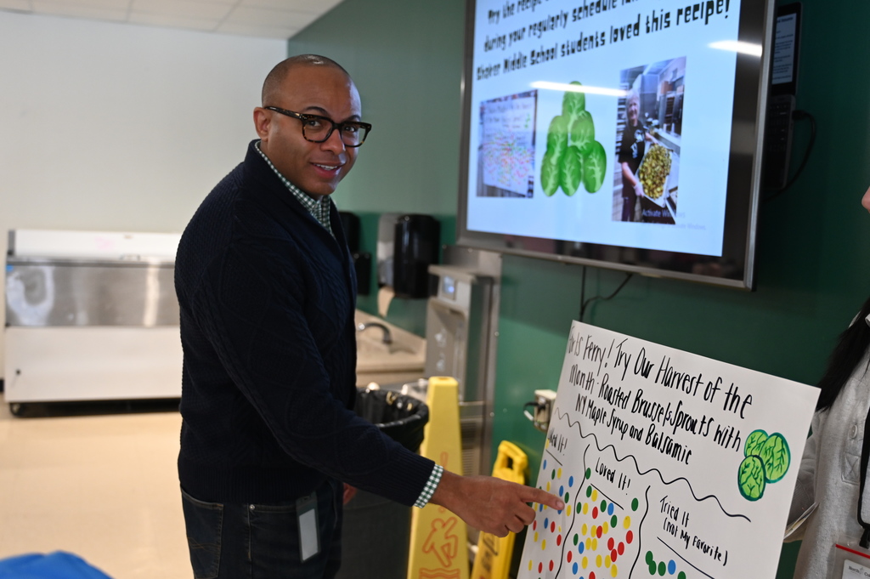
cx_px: 435
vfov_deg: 35.0
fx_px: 918
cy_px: 290
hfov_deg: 50.7
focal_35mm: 38
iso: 1600
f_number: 4
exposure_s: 1/125
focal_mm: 38
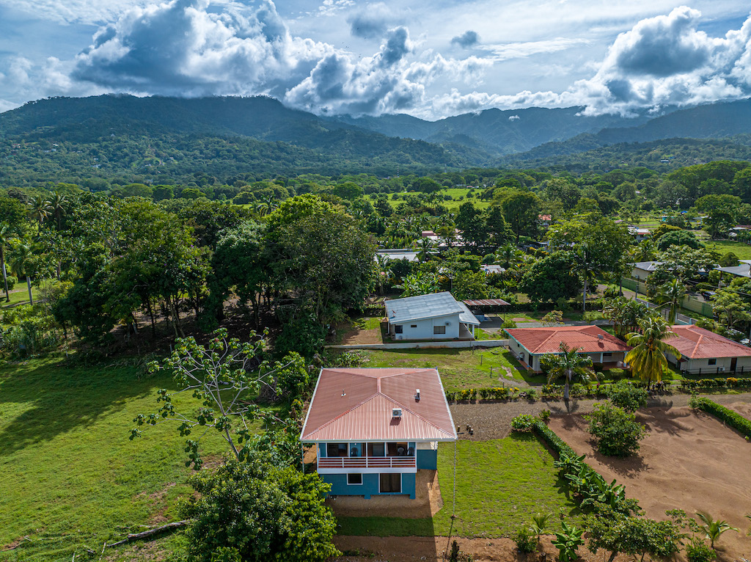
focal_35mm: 24
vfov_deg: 56.7
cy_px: 281
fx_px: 520
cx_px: 376
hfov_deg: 71.6
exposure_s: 1/8000
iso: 160
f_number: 3.2
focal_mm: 12.29
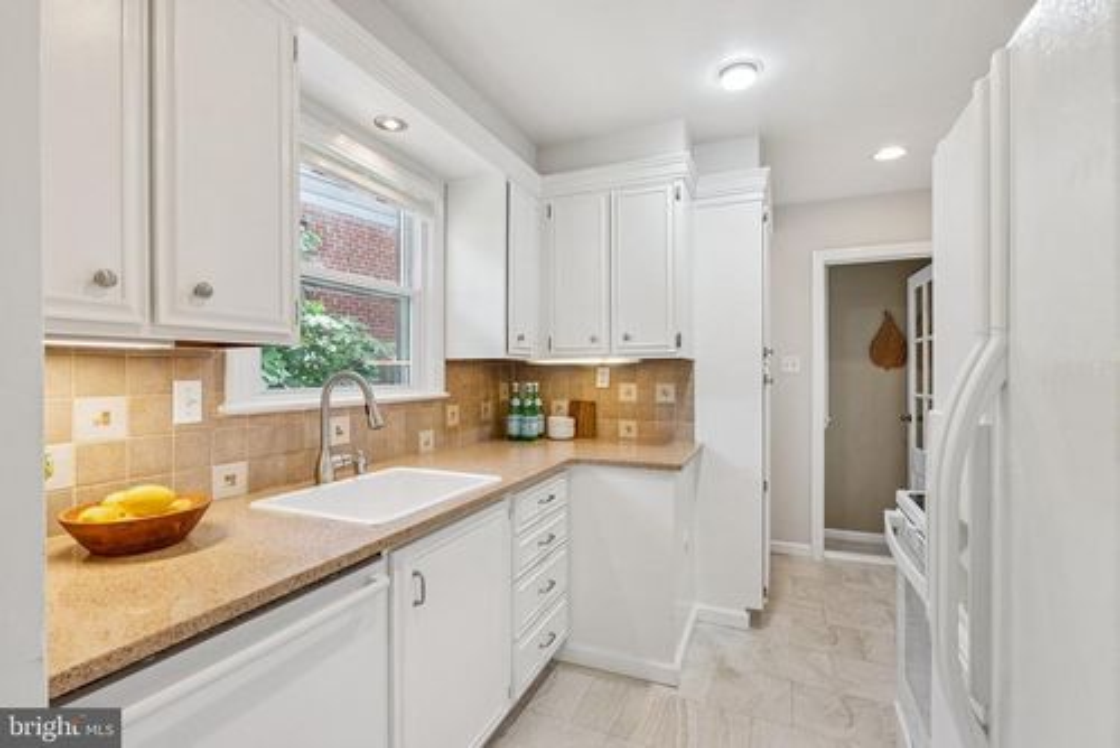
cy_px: 374
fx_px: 498
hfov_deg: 96.7
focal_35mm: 16
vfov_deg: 73.8
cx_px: 560
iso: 4000
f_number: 9
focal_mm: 16
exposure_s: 1/125
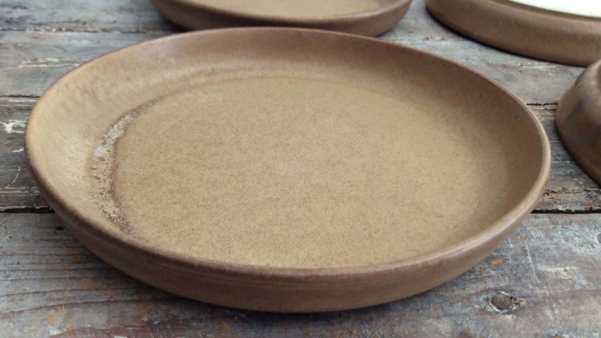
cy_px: 150
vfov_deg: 33.7
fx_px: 558
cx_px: 301
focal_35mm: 35
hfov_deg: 56.6
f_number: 2.4
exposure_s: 1/24
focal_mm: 3.3
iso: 100
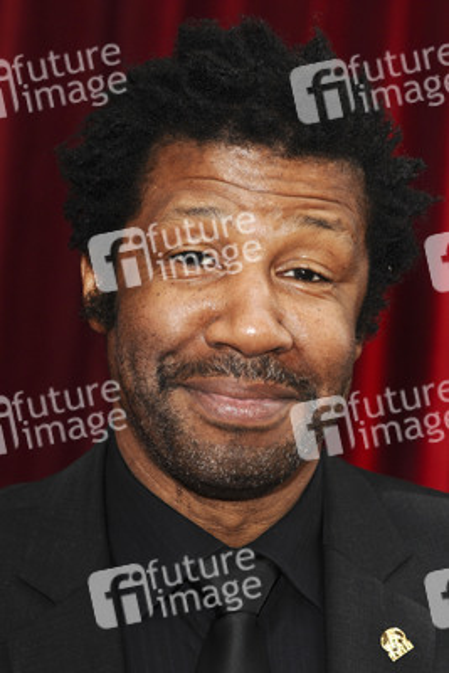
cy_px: 336
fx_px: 2243
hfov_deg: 11.4
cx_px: 224
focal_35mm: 120
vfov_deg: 17.1
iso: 400
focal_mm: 80
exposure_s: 1/160
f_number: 5
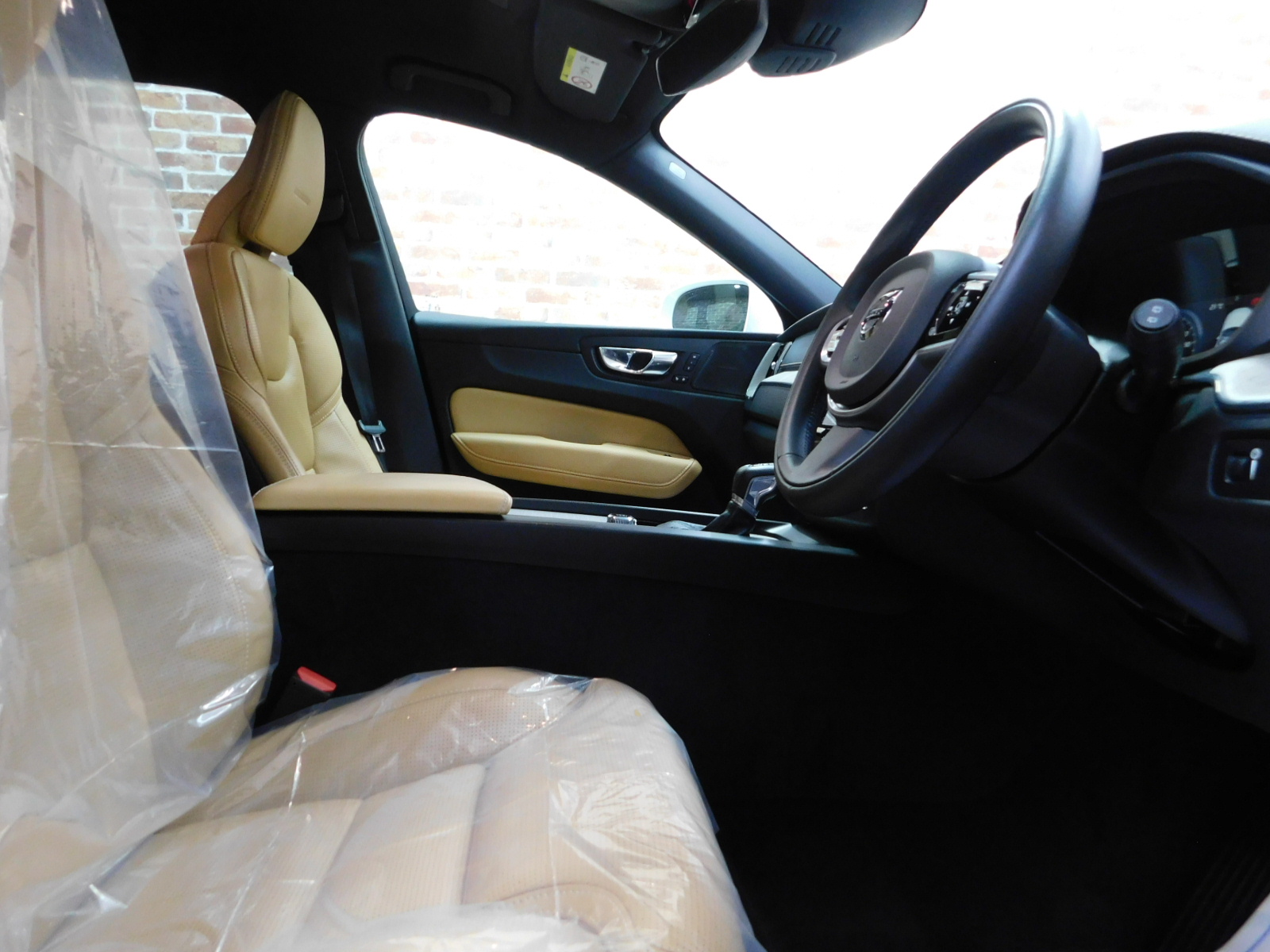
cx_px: 635
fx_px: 844
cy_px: 476
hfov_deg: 73.9
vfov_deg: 58.9
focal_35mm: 23
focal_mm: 4
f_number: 3
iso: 400
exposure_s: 1/10
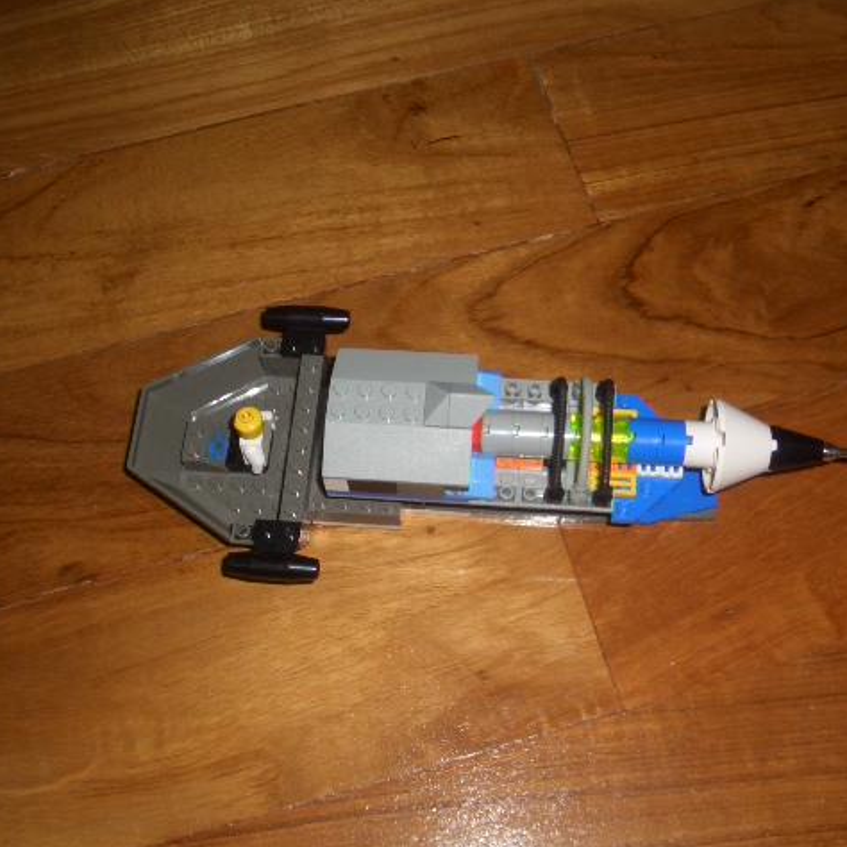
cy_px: 424
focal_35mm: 43
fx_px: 1190
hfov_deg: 39.1
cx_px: 468
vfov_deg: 39.2
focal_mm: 4.8
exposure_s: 1/40
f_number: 4
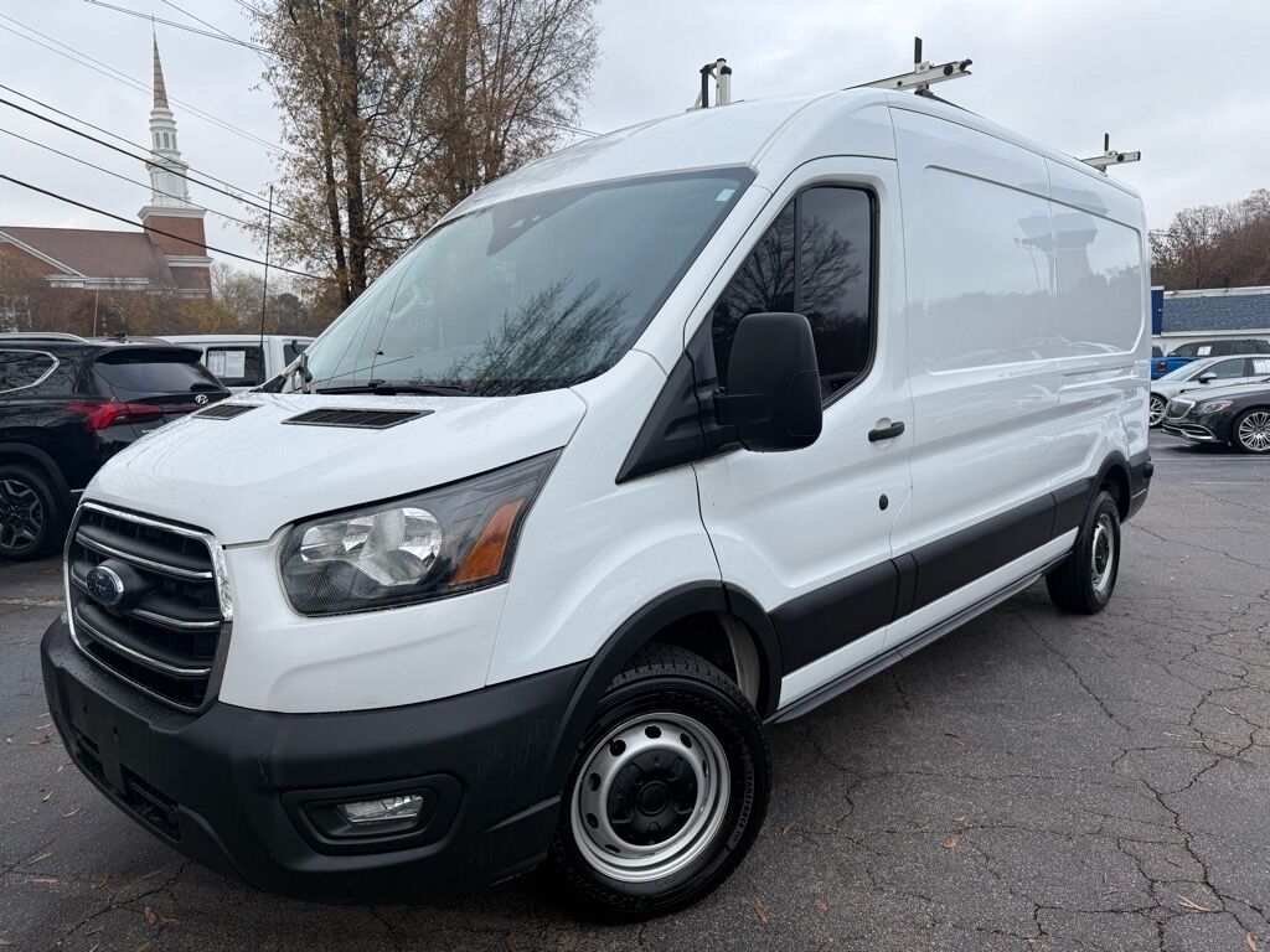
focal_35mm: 24
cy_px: 476
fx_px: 881
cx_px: 635
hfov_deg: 71.6
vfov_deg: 56.8
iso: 80
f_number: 1.78
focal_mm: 6.76
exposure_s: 1/858
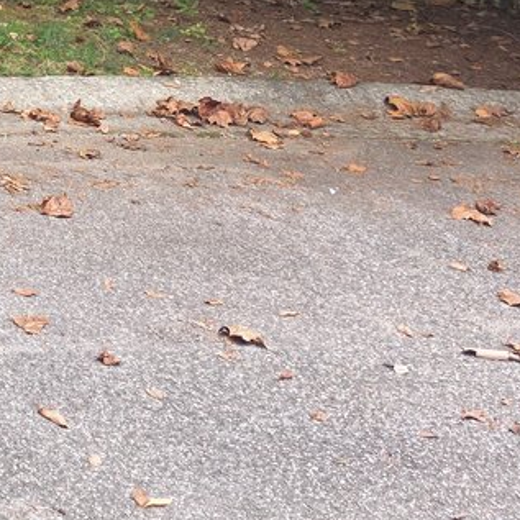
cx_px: -503
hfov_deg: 14.9
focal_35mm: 97
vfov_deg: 16.2
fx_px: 1649
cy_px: -293
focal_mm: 6.3
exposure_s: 1/180
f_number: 1.7
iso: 80
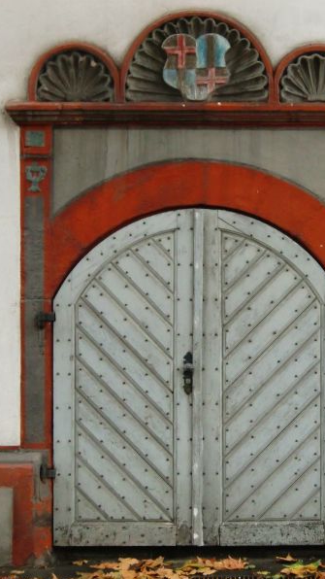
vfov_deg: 22.5
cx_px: 288
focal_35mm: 95
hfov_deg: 12.6
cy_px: 290
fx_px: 1456
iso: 320
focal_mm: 11.6
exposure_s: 1/60
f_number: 4.4
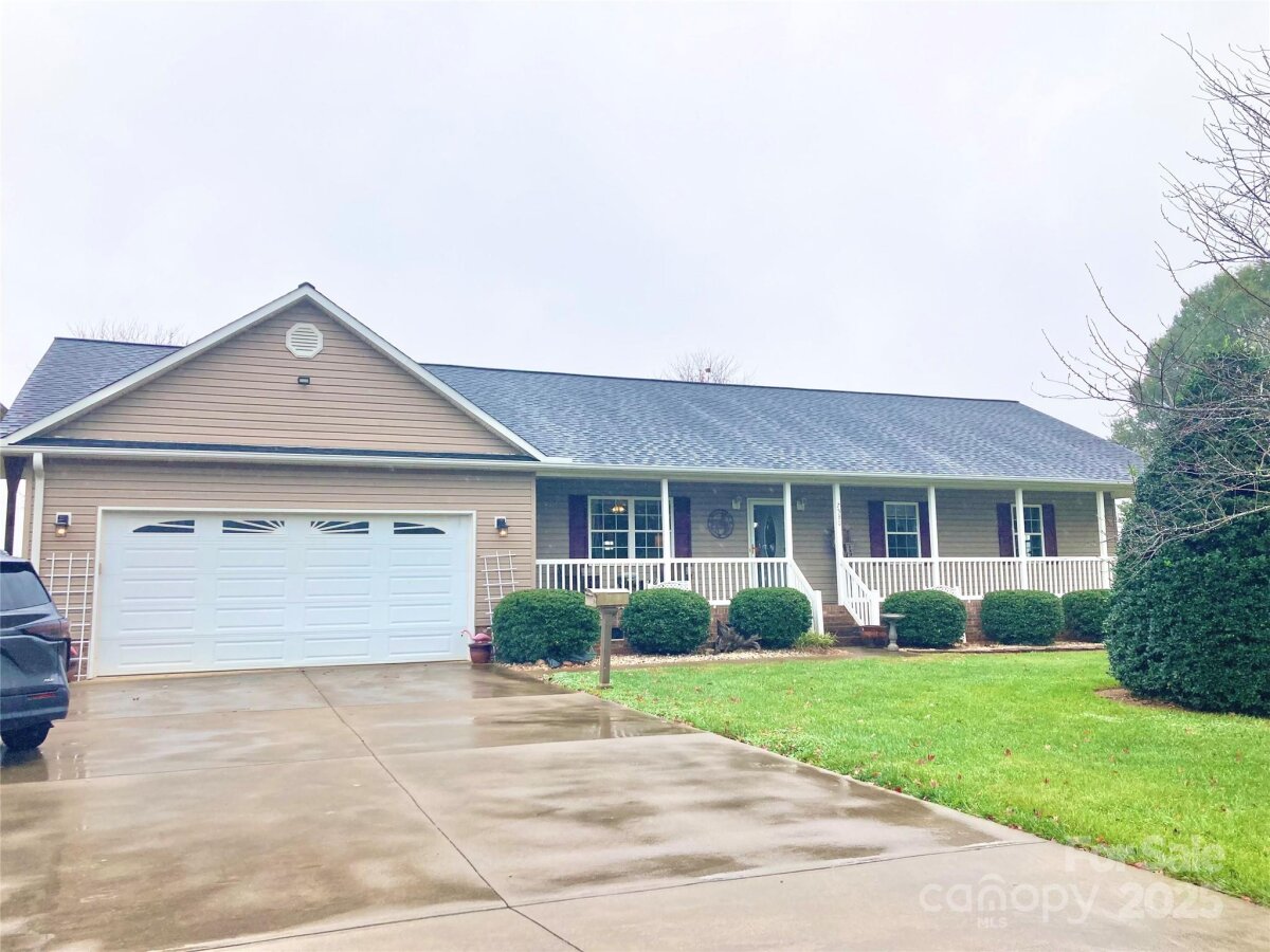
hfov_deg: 63.4
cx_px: 635
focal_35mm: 28
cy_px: 476
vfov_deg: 49.7
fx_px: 1027
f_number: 1.8
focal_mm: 3.99
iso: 20
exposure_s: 1/972
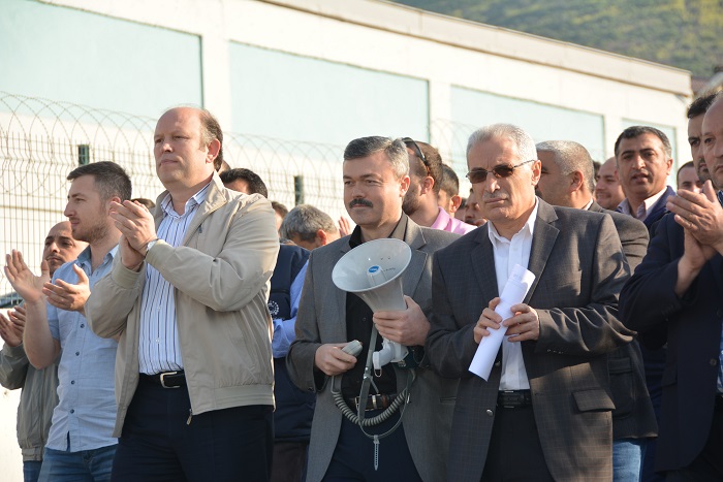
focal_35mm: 135
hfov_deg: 15.2
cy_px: 241
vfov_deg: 10.2
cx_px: 362
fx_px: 2712
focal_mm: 90
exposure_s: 1/200
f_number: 5.3
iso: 100
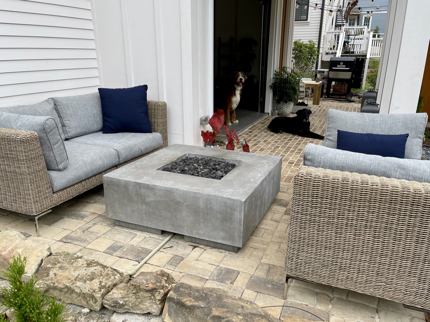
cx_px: 217
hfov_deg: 63.5
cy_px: 172
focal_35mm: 28
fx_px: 348
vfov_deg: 49.7
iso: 32
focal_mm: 5.1
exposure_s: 1/1795
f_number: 1.6
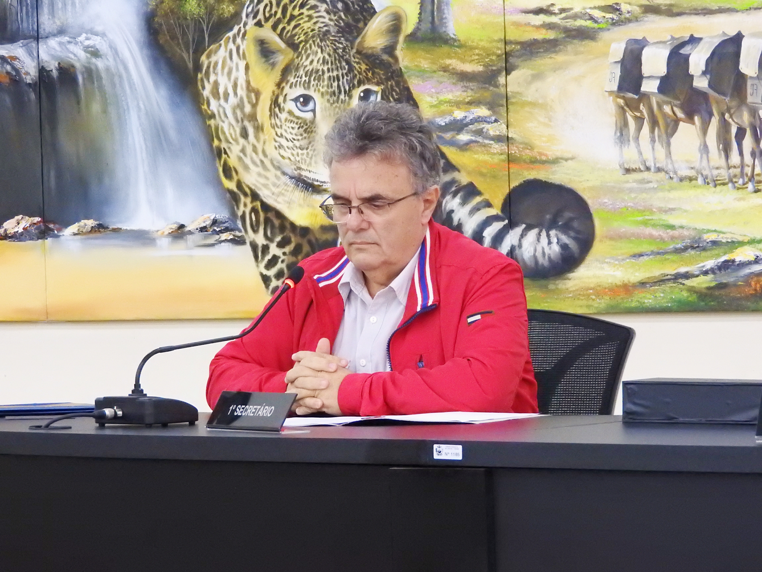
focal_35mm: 180
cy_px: 286
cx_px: 381
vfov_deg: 8.3
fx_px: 3963
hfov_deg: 11.0
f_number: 5.3
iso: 1600
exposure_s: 1/20
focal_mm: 32.2
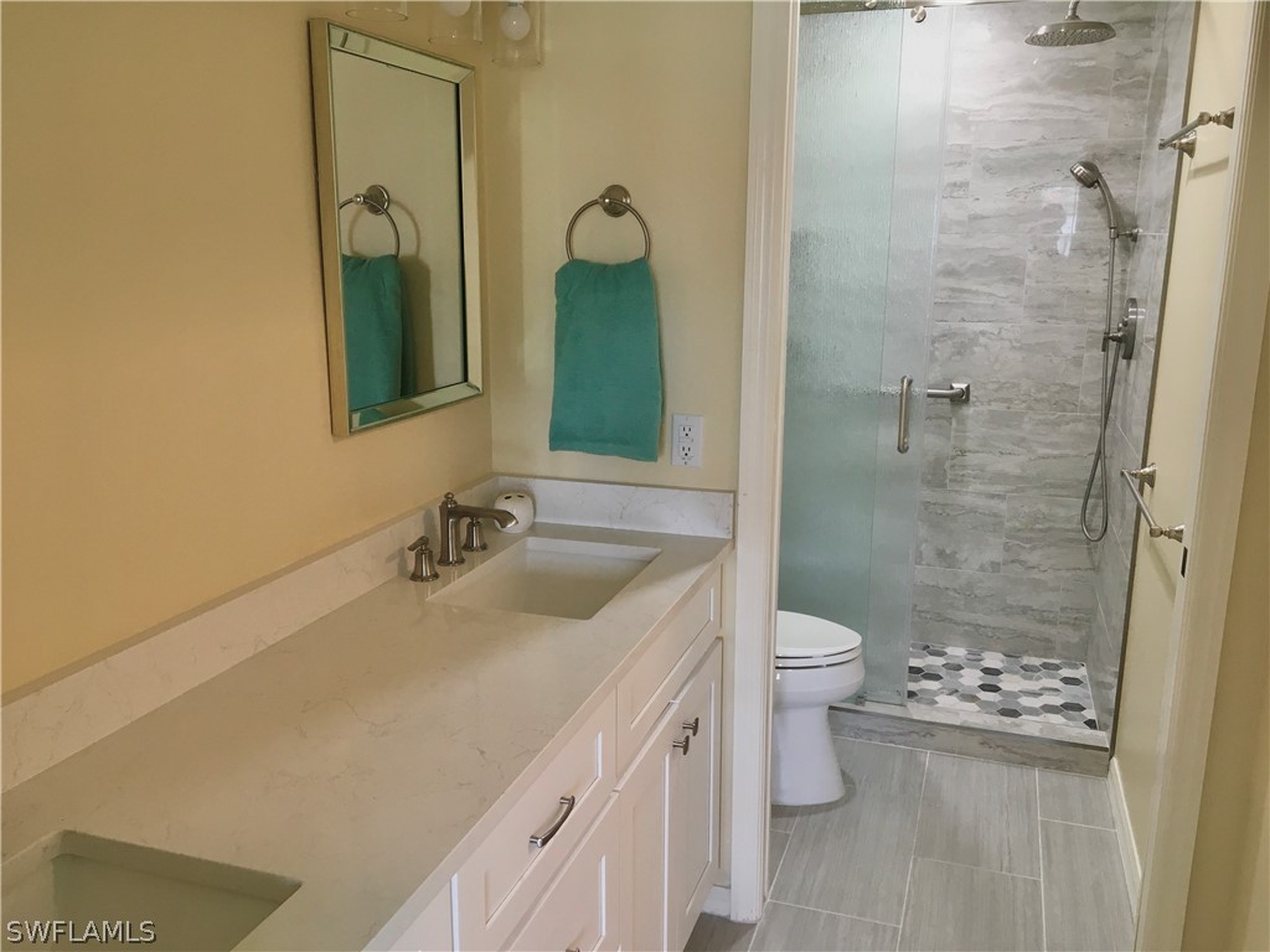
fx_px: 1064
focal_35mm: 29
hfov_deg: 61.7
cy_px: 476
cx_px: 635
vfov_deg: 48.2
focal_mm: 4.15
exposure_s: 1/30
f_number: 2.2
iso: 50
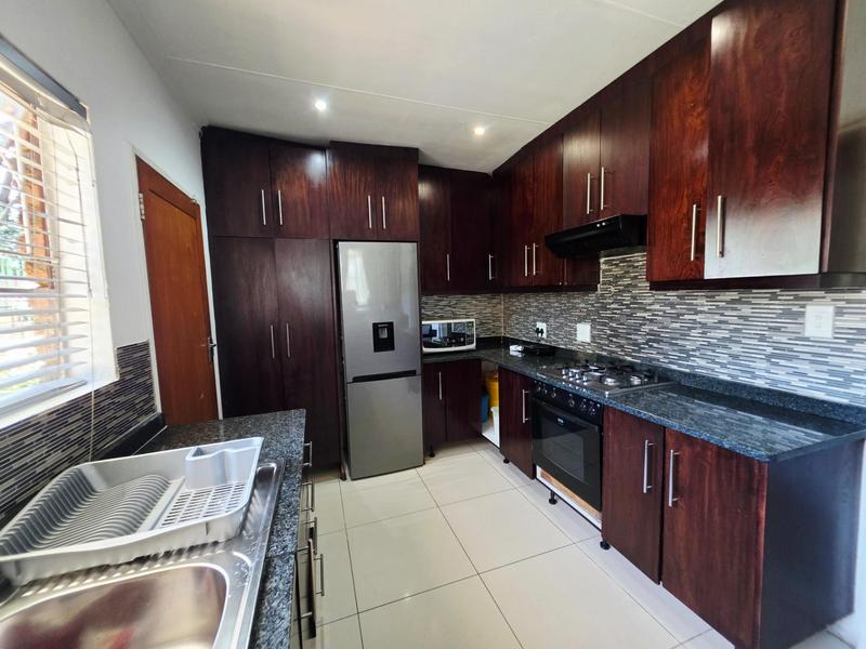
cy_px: 324
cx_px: 433
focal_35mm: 13
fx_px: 325
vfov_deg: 89.9
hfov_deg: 106.2
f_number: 1.9
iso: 250
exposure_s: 1/50.3
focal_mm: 2.2
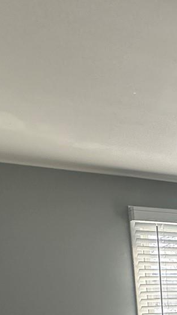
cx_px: 357
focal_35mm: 56
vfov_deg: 31.3
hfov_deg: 16.3
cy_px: 377
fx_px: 467
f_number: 2.2
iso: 40
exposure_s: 1/212
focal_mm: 2.22
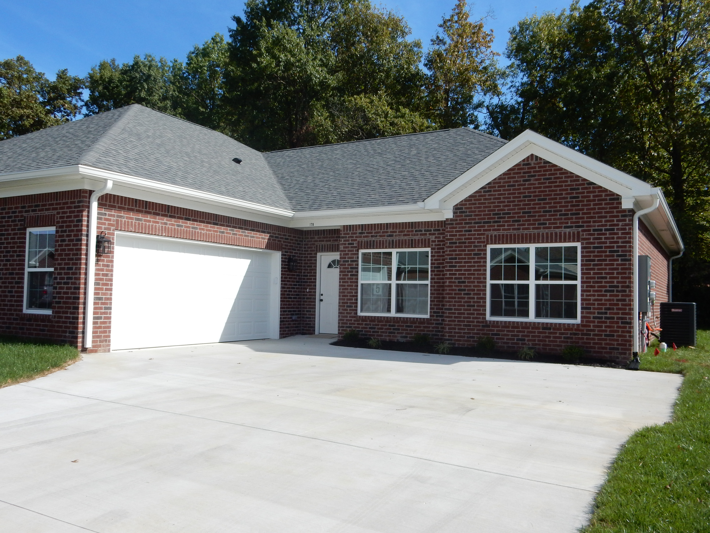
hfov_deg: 60.0
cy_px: 266
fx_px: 615
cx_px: 355
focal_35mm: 30
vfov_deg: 46.8
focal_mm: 5.4
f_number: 4
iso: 125
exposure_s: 1/1250
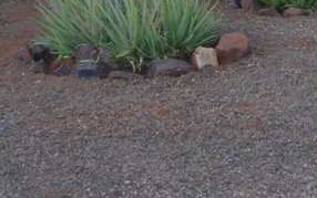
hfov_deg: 24.3
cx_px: 275
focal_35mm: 83
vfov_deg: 15.3
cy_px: -31
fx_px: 717
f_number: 2.8
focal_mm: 5.8
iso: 80
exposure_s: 1/30
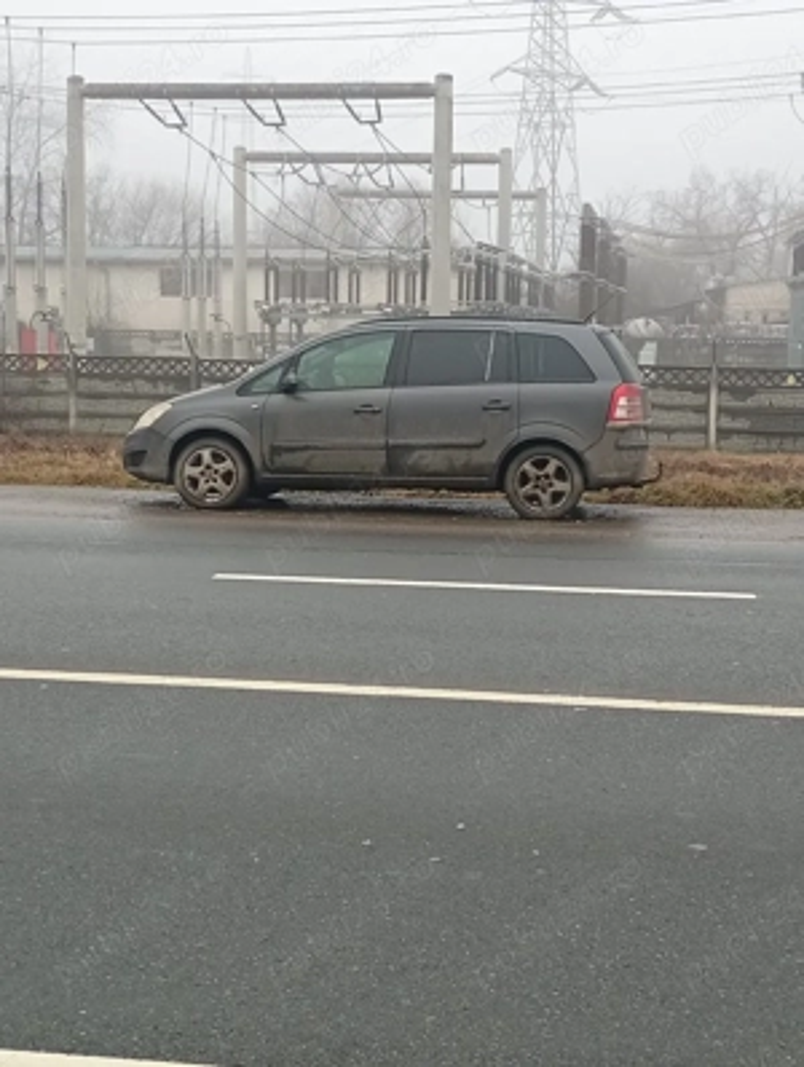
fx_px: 1698
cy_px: 534
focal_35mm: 55
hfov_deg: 26.6
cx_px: 402
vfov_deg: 34.9
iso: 50
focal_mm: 3.84
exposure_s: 1/204
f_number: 1.8
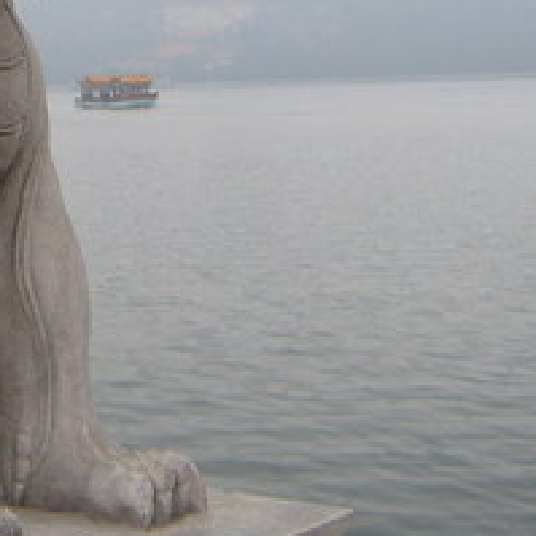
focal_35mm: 105
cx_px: -164
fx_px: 1839
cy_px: -32
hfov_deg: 15.7
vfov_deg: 16.2
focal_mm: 6.2
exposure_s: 1/60
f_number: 2.9
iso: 63
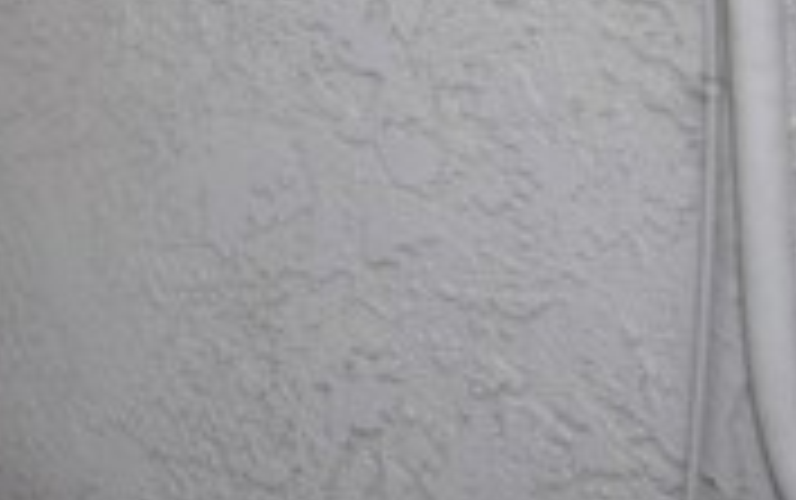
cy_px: -151
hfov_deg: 23.9
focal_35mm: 72
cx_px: -328
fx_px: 1560
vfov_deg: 17.1
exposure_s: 1/125
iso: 180
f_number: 5.6
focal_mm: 13
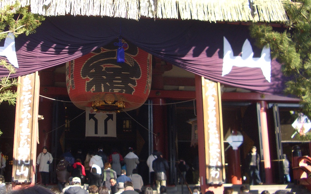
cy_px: 71
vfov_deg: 26.3
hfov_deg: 40.9
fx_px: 415
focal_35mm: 49
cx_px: 130
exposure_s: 1/200
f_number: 2.6
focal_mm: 5.8
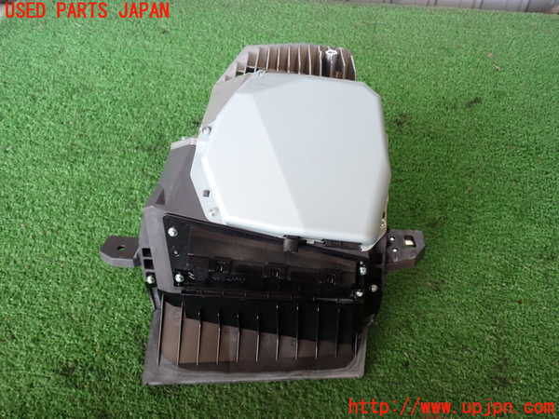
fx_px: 484
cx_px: 280
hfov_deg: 60.0
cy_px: 210
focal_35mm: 30
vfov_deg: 46.8
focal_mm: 5.4
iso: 200
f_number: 2.3
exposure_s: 1/50
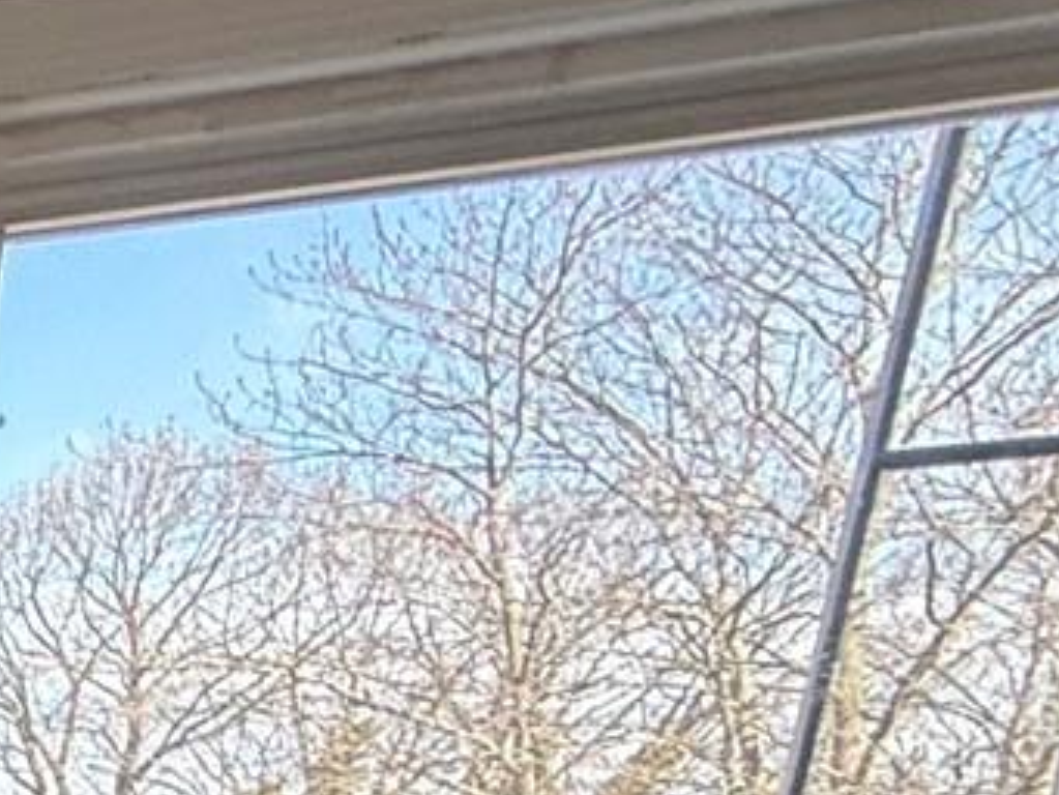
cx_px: -1689
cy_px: 1596
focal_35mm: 84
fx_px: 2571
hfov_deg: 13.6
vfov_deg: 14.5
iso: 64
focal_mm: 2.22
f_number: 2.2
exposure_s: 1/100
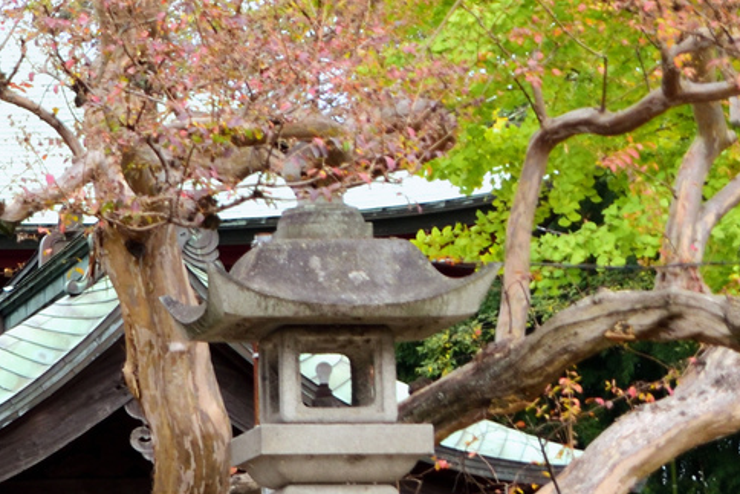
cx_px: -515
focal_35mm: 190
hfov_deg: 10.3
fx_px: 3906
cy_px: 294
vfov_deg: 7.2
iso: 400
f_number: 5
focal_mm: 46
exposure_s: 1/500
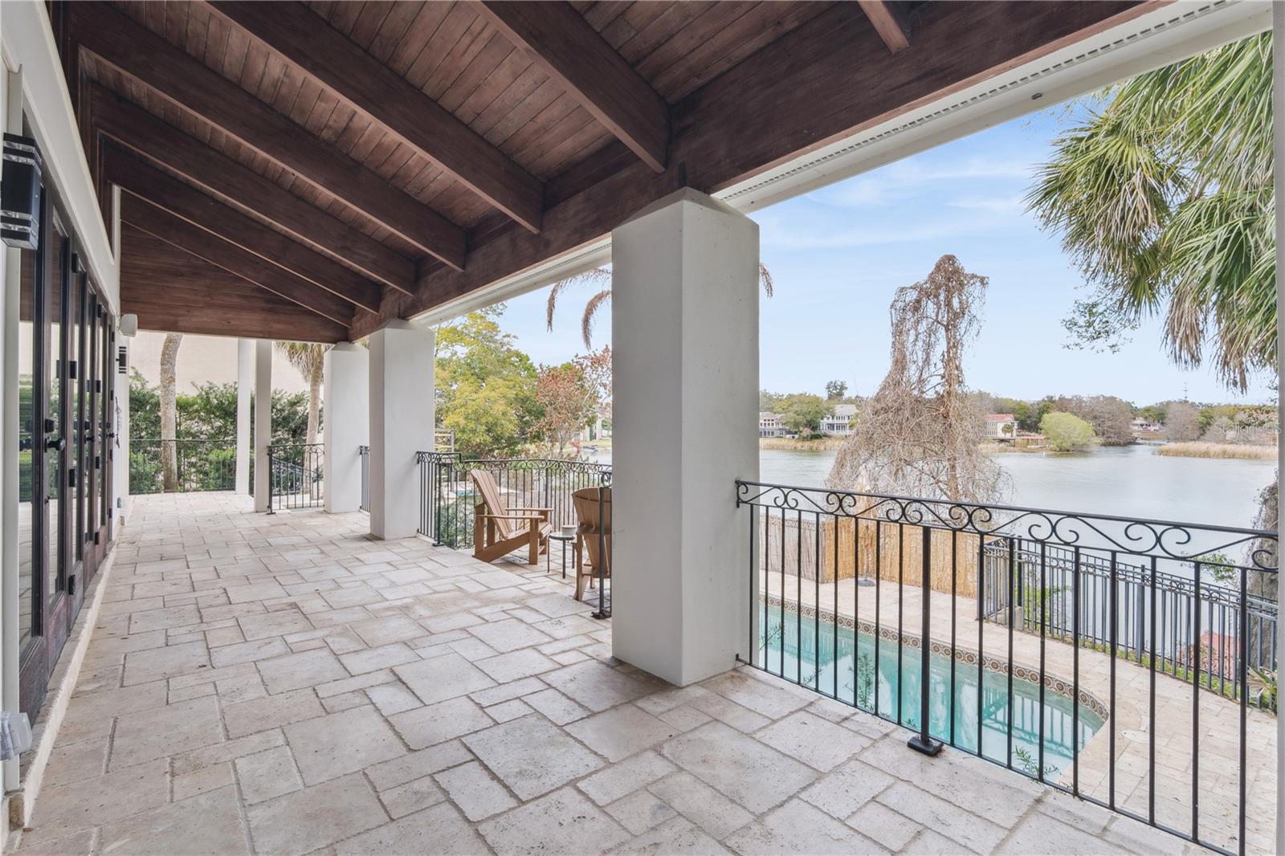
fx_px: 571
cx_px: 642
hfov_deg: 96.7
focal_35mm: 16
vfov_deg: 73.7
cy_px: 428
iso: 100
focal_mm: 16
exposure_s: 1/25
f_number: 18
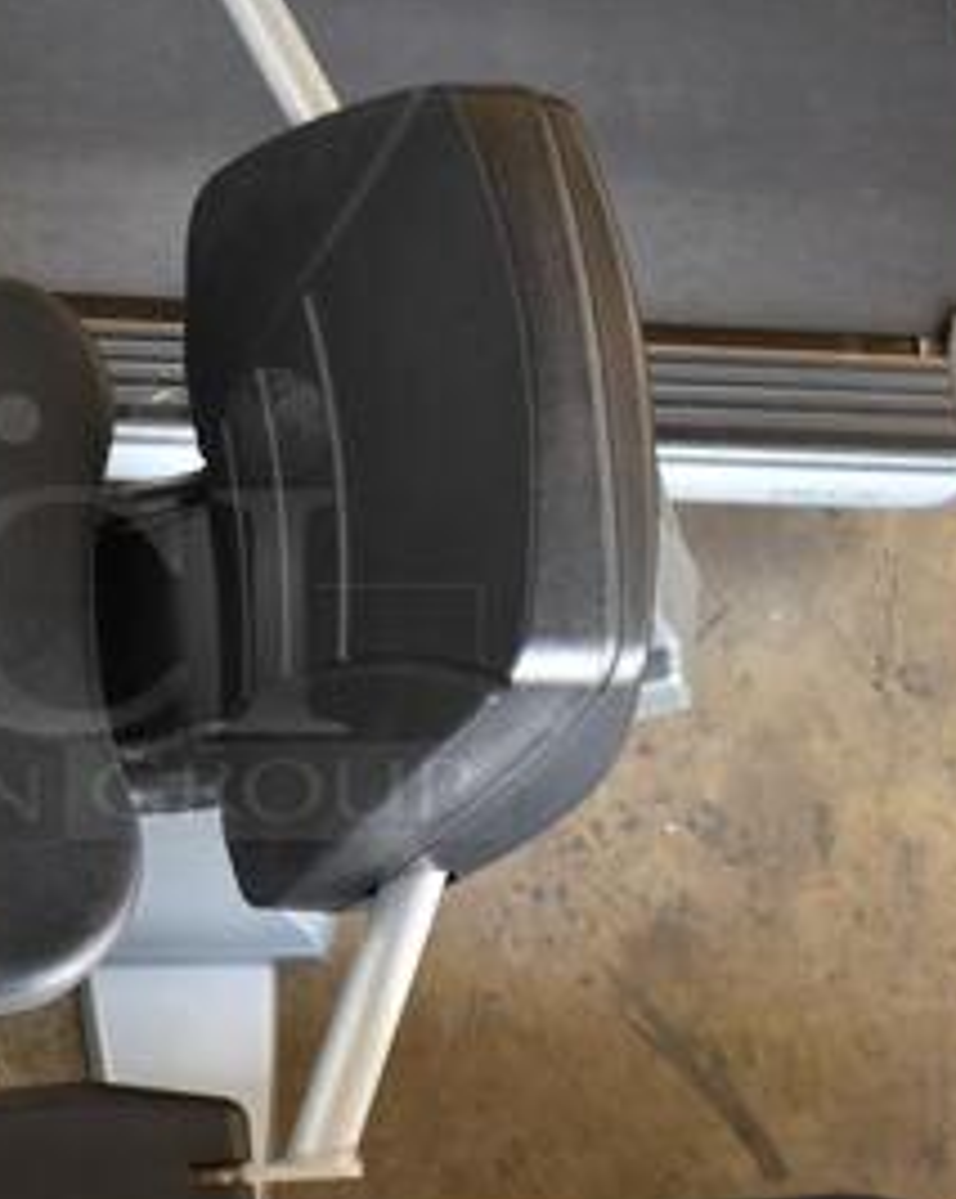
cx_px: 13
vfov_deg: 32.5
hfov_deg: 25.0
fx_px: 2055
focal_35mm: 58
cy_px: 602
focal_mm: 18
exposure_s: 1/30
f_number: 3.5
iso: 320
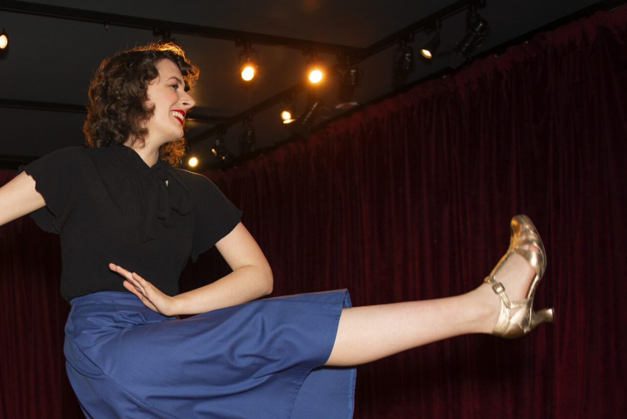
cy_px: 368
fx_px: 836
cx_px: 66
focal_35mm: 48
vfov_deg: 27.2
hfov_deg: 38.4
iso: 500
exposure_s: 1/640
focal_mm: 24
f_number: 3.2
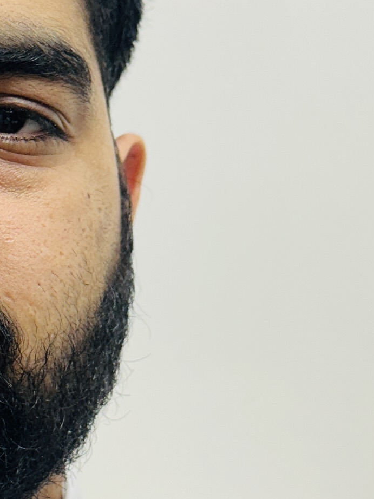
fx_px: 1513
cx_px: -126
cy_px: 293
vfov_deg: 18.7
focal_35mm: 105
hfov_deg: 13.5
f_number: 1.78
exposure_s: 1/100
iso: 100
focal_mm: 6.86
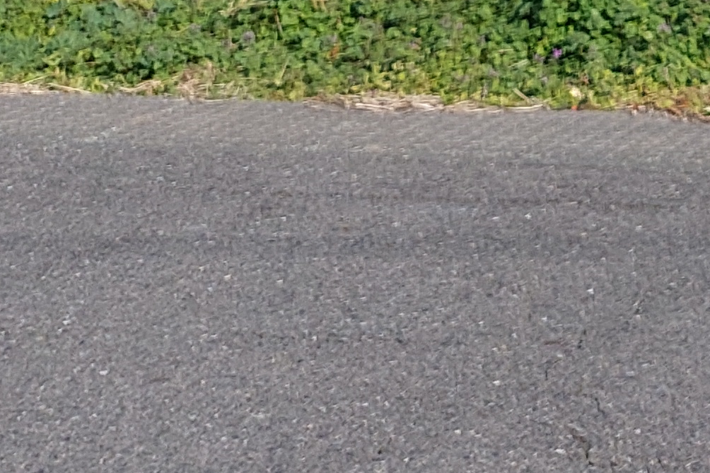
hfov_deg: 15.9
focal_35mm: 115
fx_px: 2268
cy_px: -703
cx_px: 1154
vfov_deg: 10.2
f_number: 1.8
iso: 40
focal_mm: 5.23
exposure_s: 1/1482
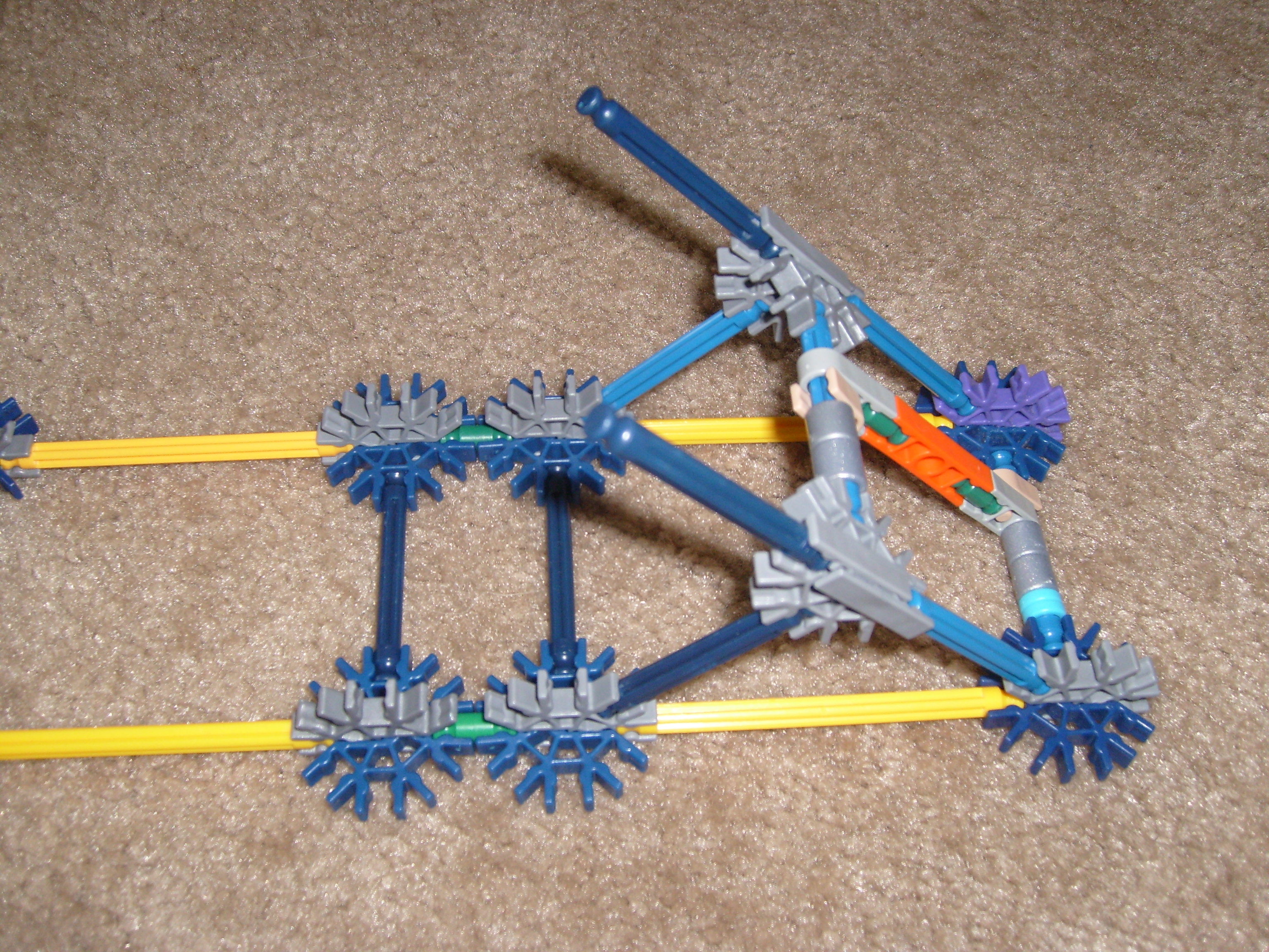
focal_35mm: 35
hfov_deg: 52.6
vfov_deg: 40.7
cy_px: 476
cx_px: 634
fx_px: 1283
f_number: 2.8
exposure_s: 1/45
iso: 100
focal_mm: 5.8
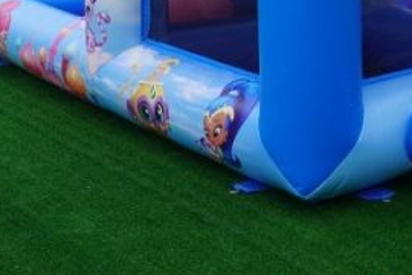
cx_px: 420
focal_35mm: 91
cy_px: -120
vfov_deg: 14.2
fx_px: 1041
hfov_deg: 21.5
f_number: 10
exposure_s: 1/200
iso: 100
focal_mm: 16
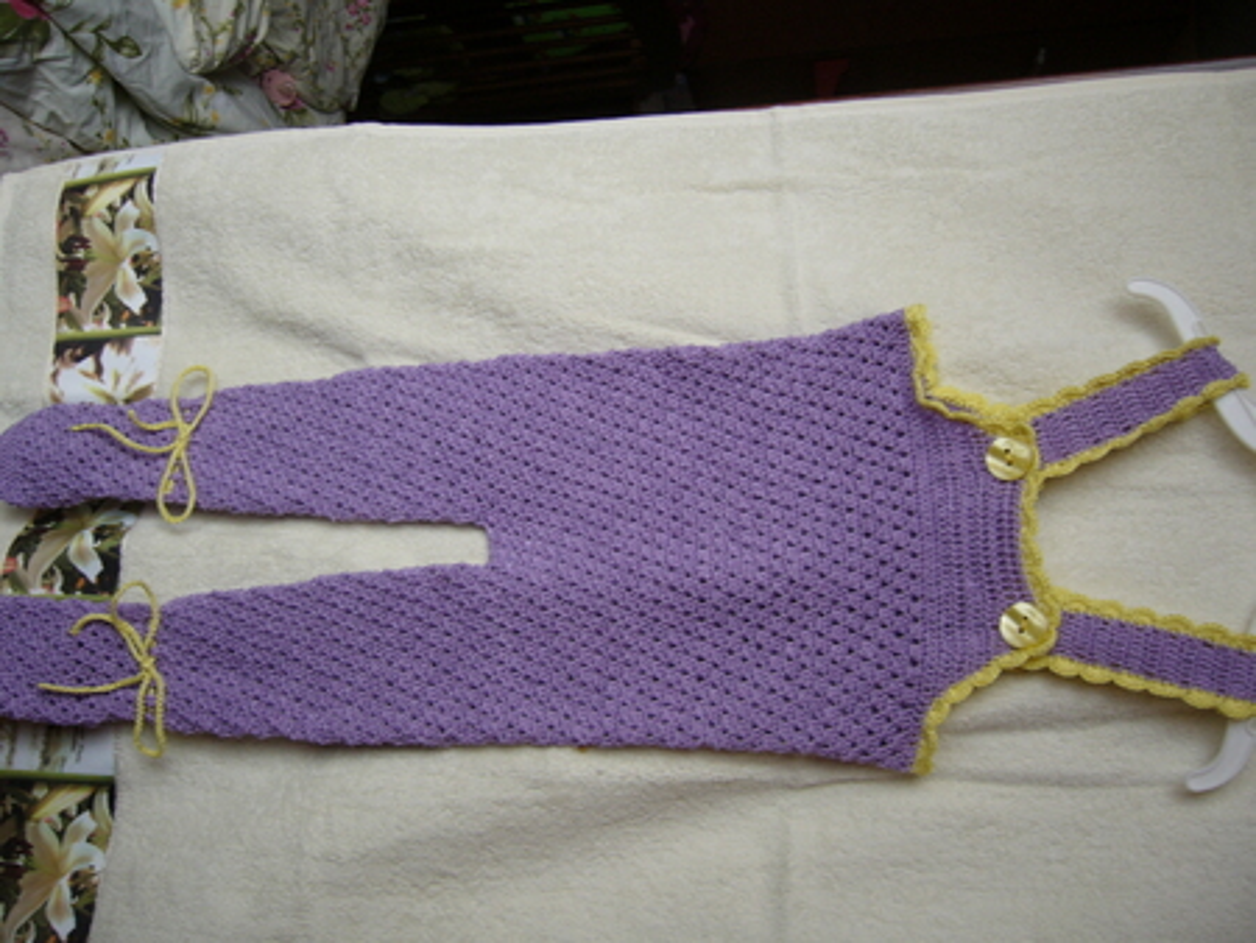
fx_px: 1271
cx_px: 628
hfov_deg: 52.6
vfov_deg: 40.7
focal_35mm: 35
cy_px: 472
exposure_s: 1/25
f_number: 2.8
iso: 100
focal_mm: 5.8
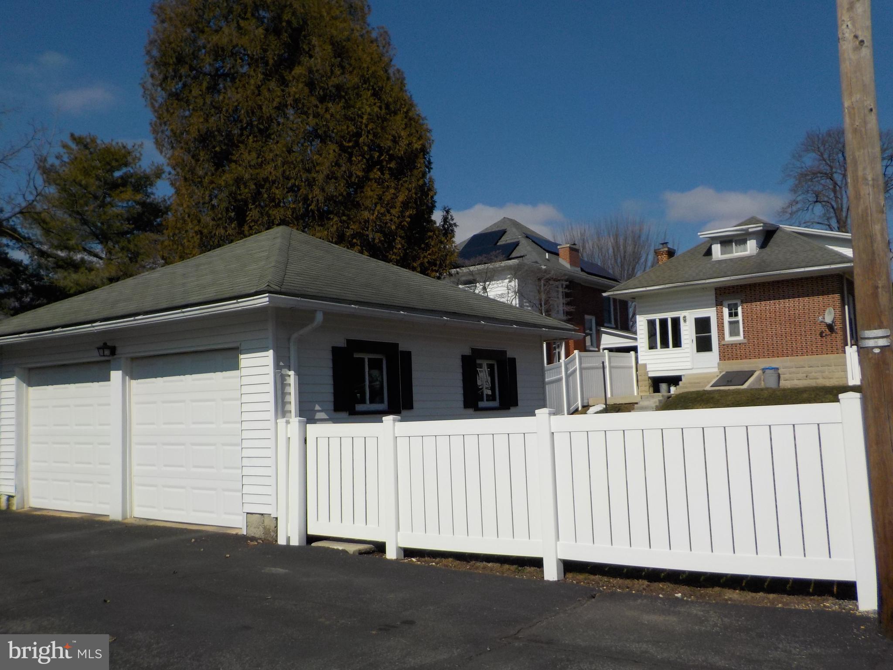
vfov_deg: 46.8
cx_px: 446
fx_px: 774
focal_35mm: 30
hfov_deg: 60.0
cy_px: 335
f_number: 6.6
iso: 125
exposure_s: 1/1000
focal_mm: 4.1
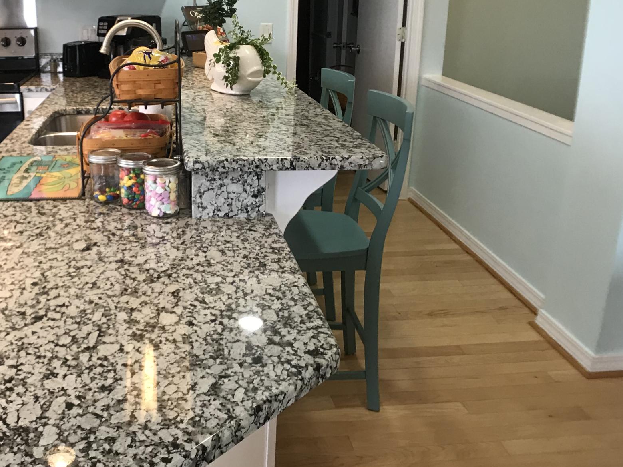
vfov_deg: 27.0
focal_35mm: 54
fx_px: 972
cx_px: 171
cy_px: 212
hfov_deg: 34.9
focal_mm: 3.99
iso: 25
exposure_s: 1/30
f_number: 1.8
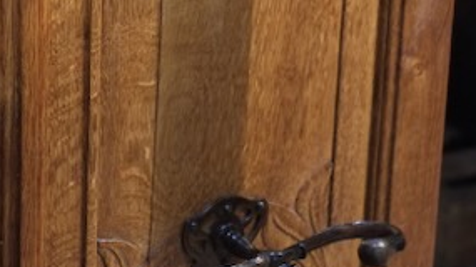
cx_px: 190
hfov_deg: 18.3
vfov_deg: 10.1
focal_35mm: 117
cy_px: -115
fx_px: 1476
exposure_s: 1/125
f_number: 3.6
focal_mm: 35
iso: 3200
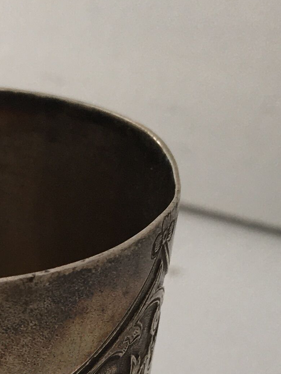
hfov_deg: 12.6
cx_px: -96
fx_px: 1223
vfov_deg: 16.4
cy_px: 493
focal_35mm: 113
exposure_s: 1/50
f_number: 2.2
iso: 32
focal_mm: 4.15
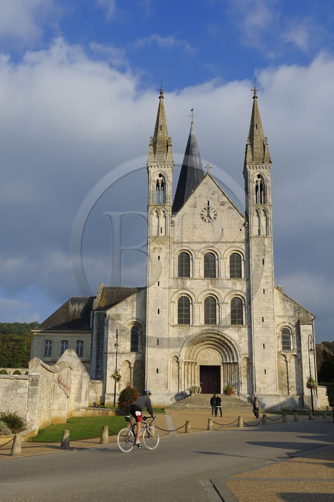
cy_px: 251
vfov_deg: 46.4
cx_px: 167
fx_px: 585
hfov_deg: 31.8
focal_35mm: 42
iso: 200
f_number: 13
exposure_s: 1/200
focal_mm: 42
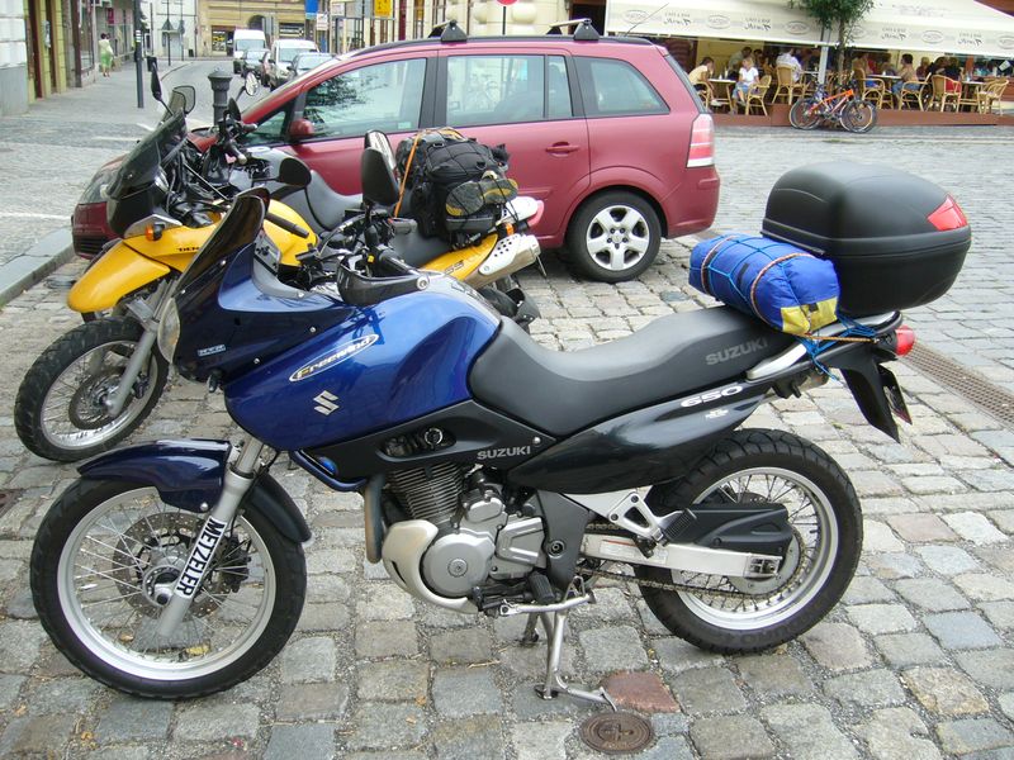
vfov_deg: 40.7
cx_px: 507
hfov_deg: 52.6
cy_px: 380
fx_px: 1025
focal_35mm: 35
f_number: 2.8
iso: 80
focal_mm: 5.8
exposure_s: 1/200
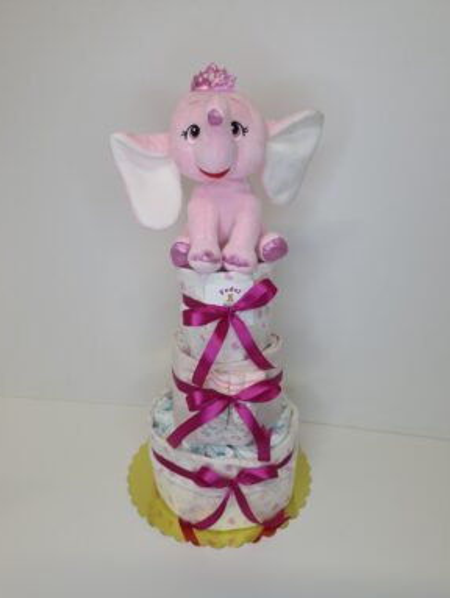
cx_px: 223
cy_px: 311
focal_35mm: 24
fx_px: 415
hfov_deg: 56.9
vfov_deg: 71.5
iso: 100
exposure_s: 1/100
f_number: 1.8
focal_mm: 5.54
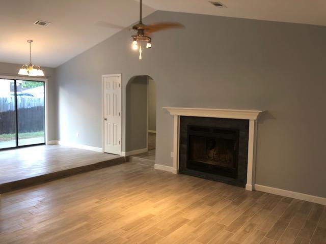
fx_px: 264
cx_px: 163
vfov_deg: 49.7
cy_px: 122
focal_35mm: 28
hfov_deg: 63.4
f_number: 1.8
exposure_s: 1/12
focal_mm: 4
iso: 40
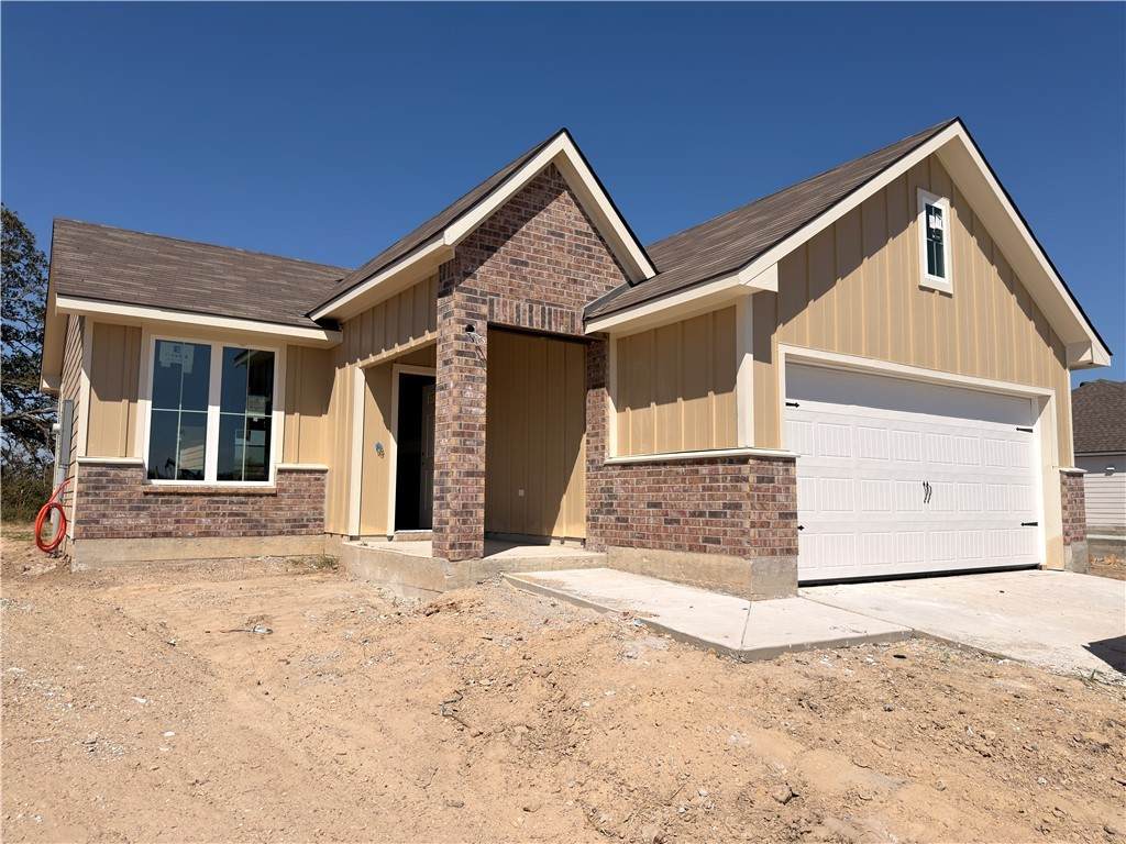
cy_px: 422
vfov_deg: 56.8
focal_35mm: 24
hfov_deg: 71.6
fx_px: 781
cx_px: 563
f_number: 1.78
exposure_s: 1/9615
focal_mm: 6.76
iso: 64
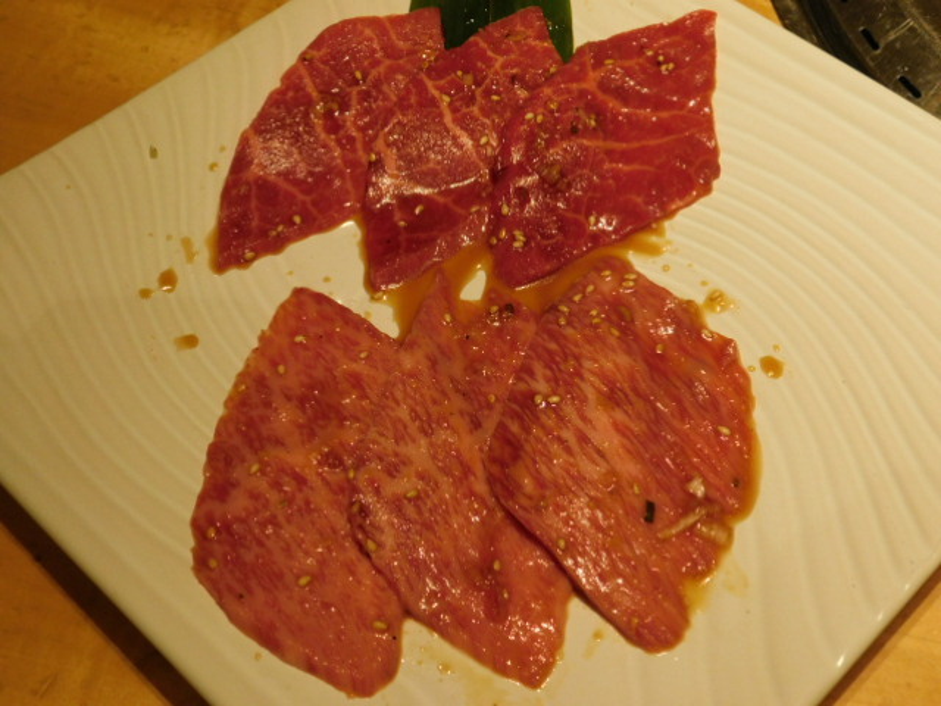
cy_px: 353
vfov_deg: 28.6
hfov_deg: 37.5
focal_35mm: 51
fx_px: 1386
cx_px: 470
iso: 400
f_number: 3.8
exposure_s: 1/25
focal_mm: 9
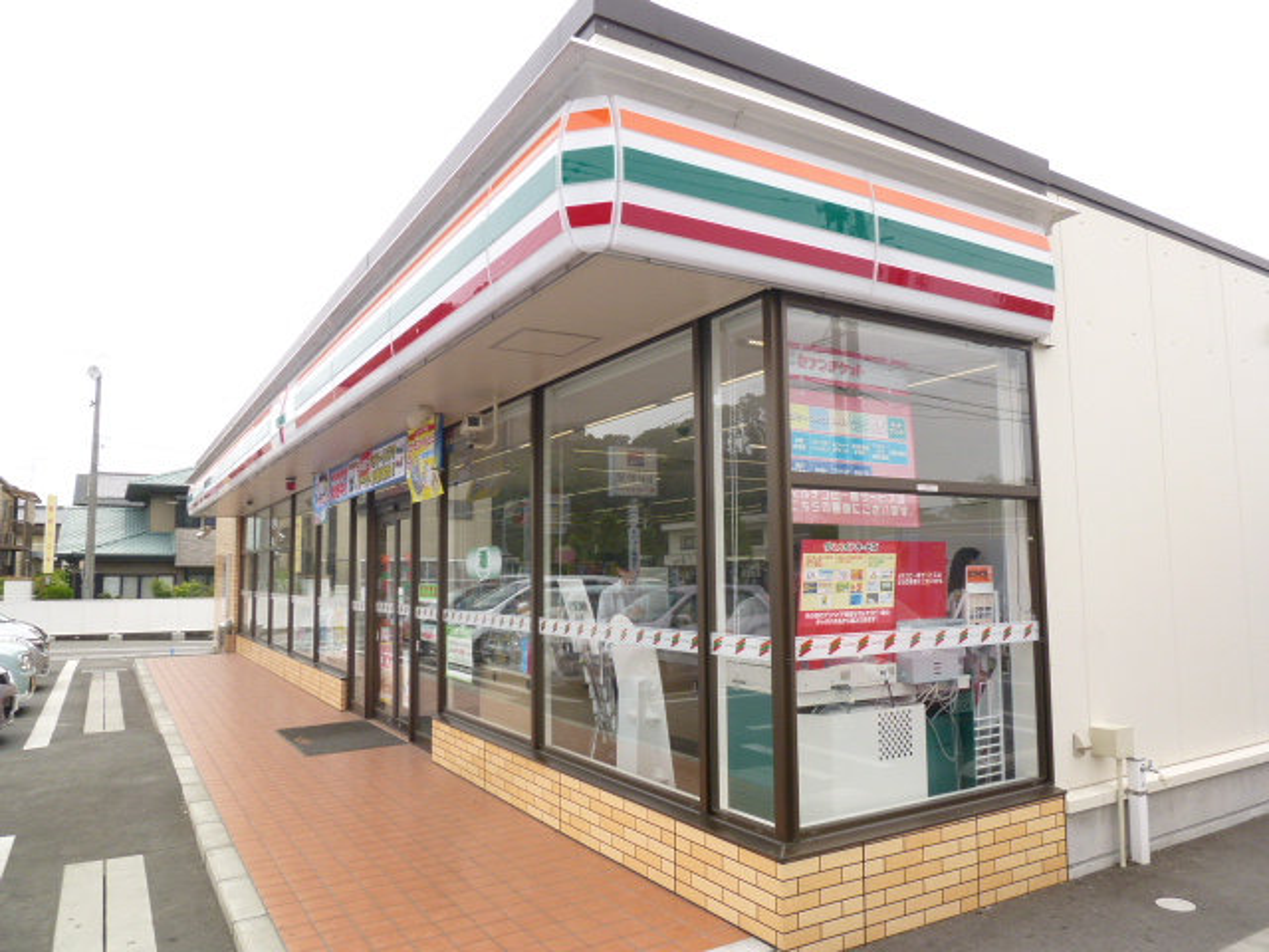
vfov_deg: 56.8
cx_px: 634
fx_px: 880
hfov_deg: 71.6
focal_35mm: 24
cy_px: 476
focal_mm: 4.3
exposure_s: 1/400
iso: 100
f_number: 4
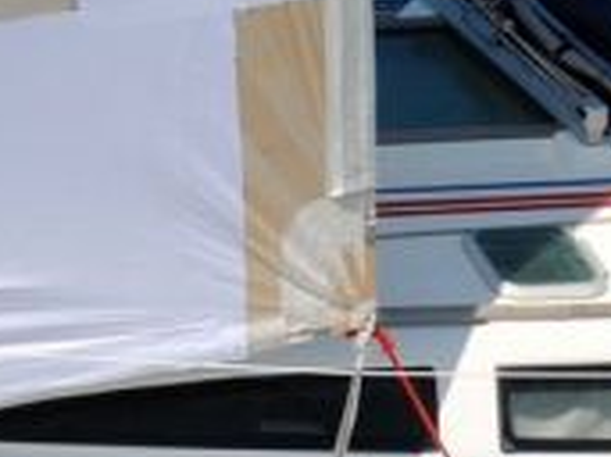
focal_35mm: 486
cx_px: 1290
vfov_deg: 3.1
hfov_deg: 4.0
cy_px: 45
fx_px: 8572
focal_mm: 72
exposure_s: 1/640
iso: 100
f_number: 6.3
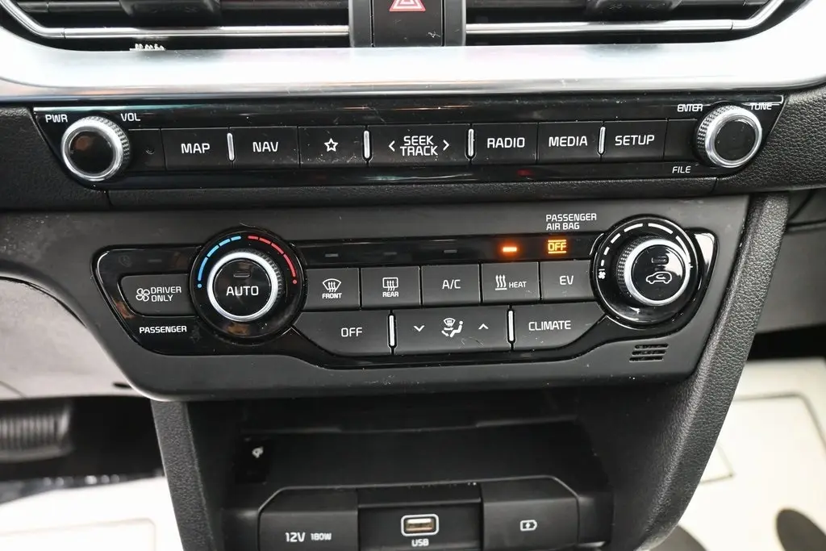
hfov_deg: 60.7
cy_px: 276
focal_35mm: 31
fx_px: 706
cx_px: 413
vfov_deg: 42.7
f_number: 3.8
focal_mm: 20.5
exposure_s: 1/60
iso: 5000
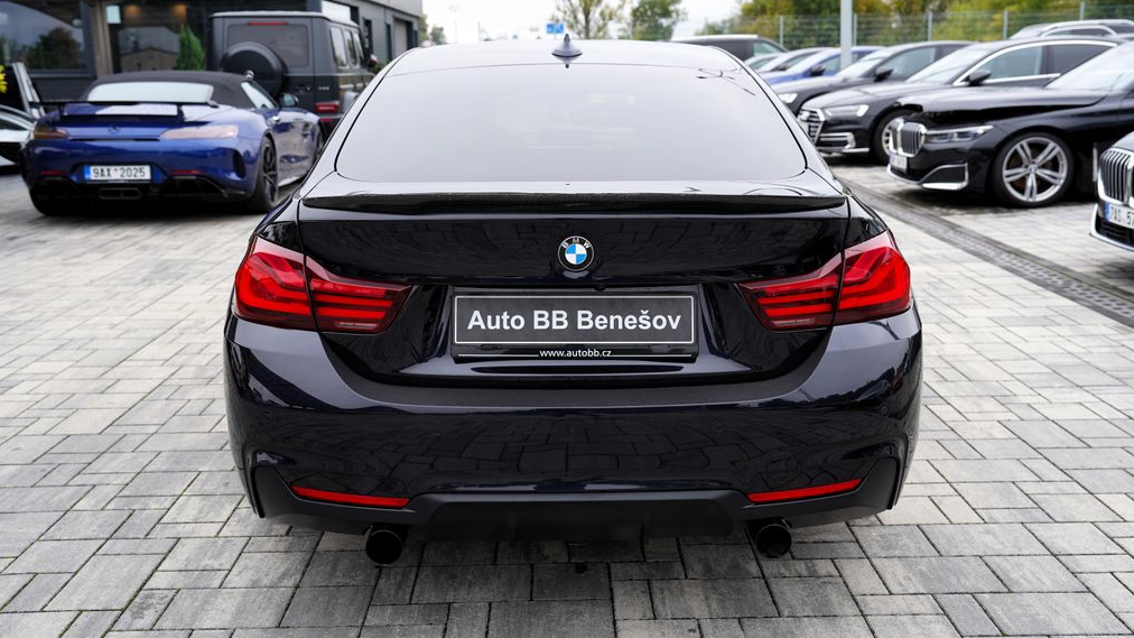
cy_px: 280
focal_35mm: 35
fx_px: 1052
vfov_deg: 33.7
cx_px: 573
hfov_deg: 56.6
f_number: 4.5
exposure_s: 1/100
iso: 100
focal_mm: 33
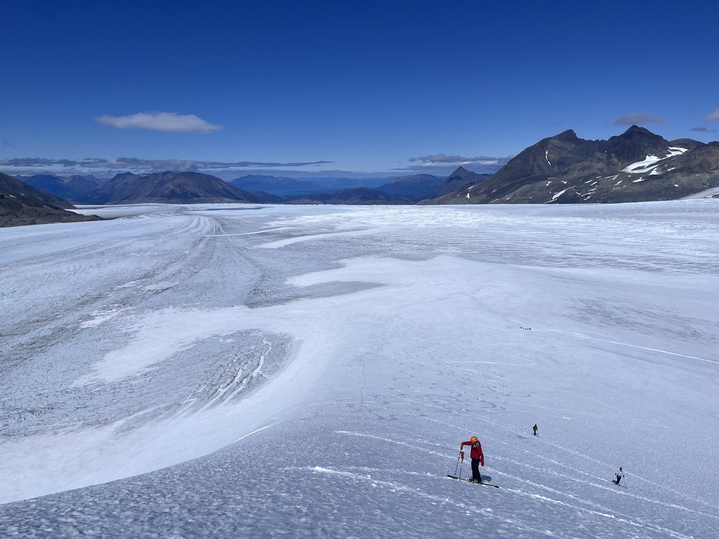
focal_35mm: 26
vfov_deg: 53.1
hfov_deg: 67.3
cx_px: 360
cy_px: 270
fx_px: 540
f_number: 1.6
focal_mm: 5.1
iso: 50
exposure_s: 1/17241
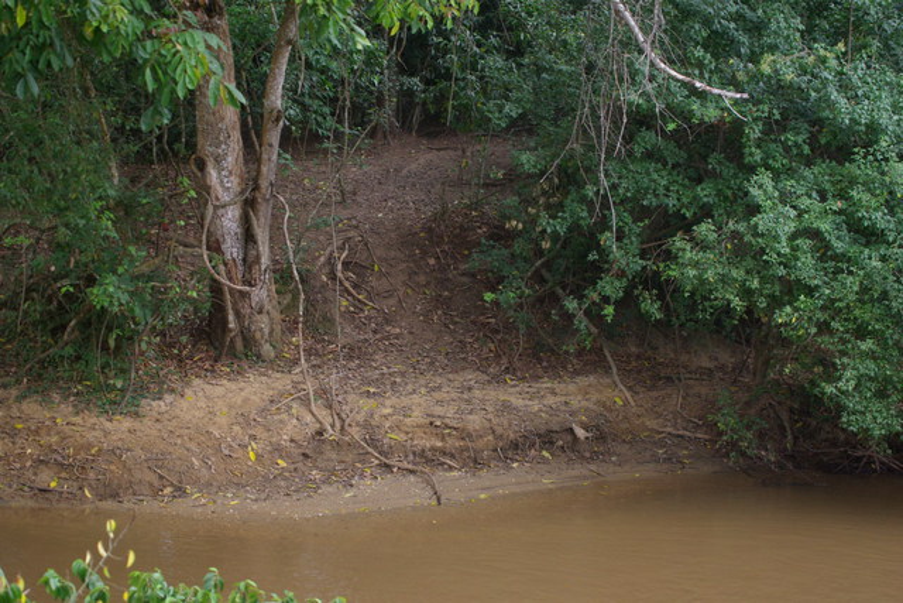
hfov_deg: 21.6
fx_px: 2371
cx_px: 452
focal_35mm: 94
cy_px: 302
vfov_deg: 14.5
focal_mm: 63
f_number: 4.5
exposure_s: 1/90
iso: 200
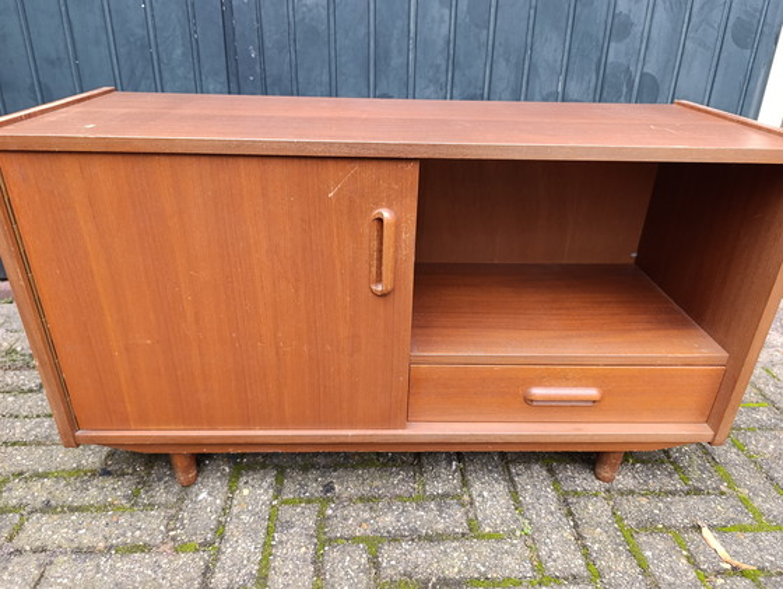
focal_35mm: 23
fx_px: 521
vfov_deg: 59.0
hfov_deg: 73.9
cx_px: 392
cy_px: 294
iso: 800
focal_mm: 6.14
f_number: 1.6
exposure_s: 1/100
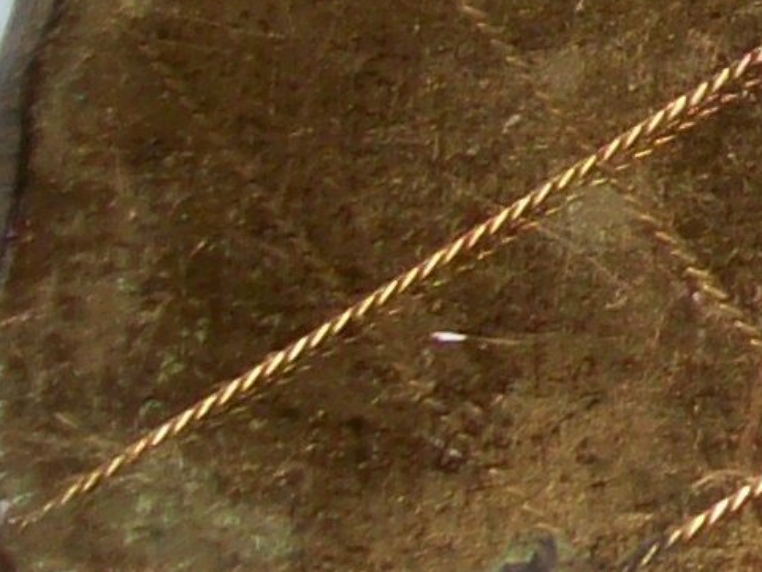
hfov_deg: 8.4
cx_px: 1869
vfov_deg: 6.9
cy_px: -330
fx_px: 4690
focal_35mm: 213
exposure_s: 1/64
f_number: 2.7
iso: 80
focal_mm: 6
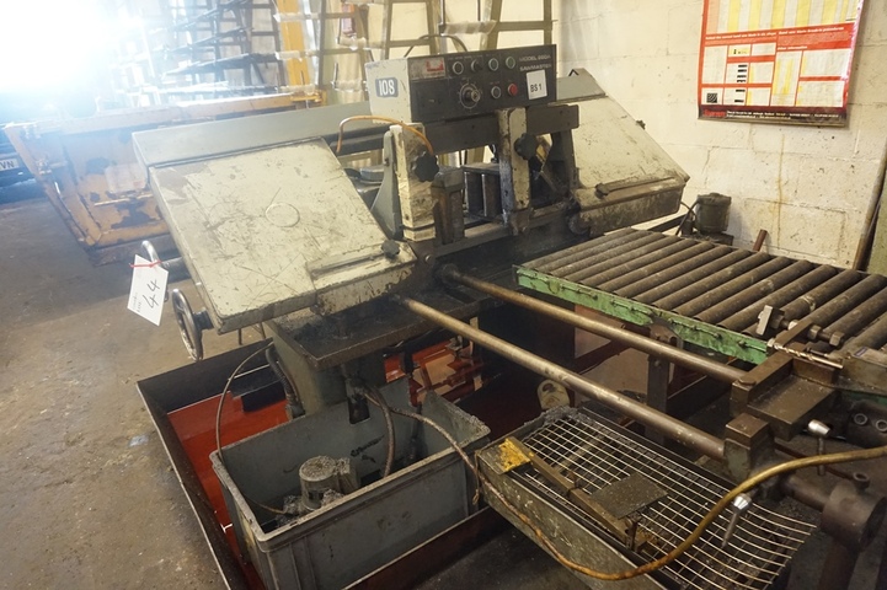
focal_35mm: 24
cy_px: 295
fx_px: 591
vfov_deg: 53.1
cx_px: 444
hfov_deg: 73.8
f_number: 3.5
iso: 3200
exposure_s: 1/60
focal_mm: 16
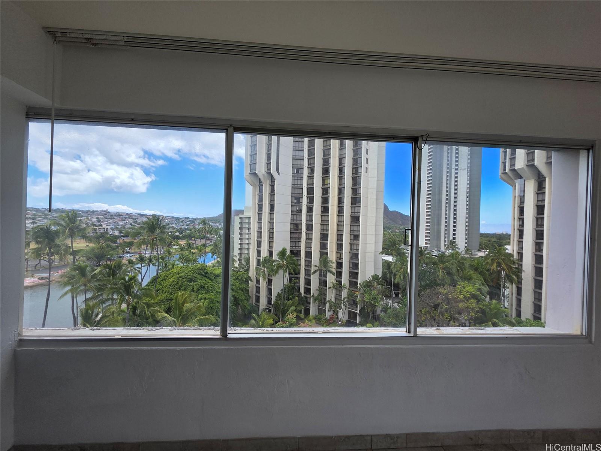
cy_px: 226
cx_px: 300
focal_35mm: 13
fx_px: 226
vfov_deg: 89.9
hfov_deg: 106.2
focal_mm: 2.2
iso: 40
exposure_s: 1/354
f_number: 1.9
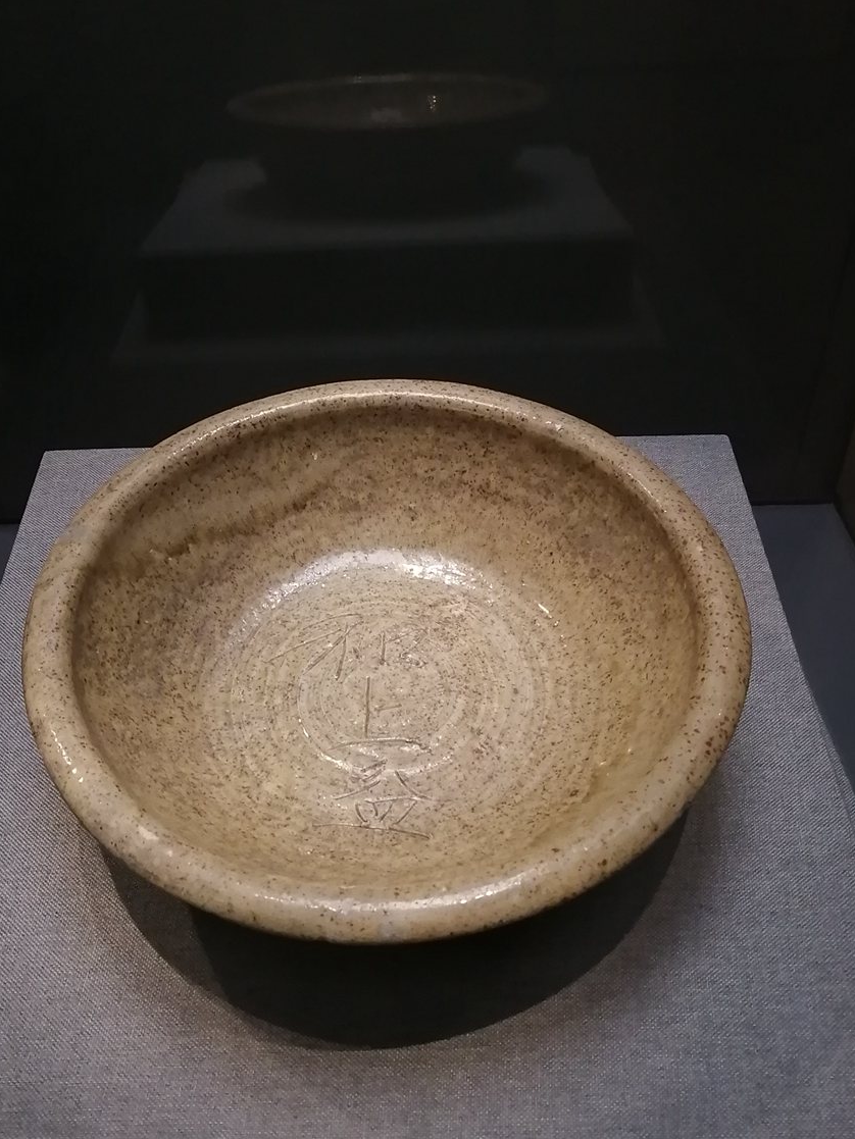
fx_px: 1087
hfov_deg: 42.8
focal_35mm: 33
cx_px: 353
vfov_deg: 55.3
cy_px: 612
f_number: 1.8
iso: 200
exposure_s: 1/33.3
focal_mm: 3.62
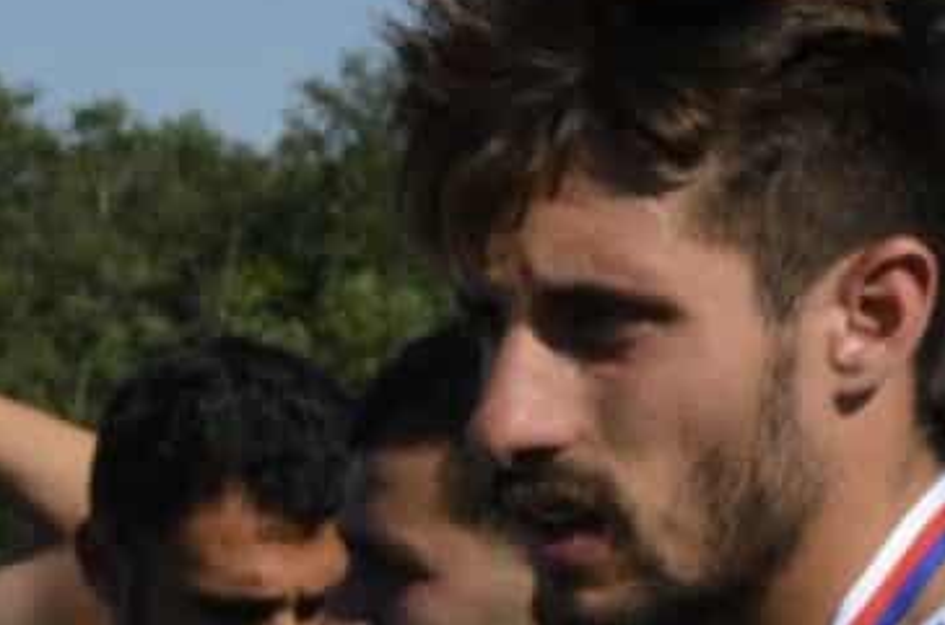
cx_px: -1212
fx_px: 7072
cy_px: 1224
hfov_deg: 7.2
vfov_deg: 5.0
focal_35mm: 270
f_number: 9
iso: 100
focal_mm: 32
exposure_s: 1/320
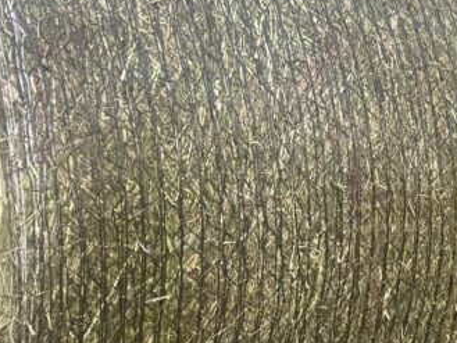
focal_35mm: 81
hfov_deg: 24.1
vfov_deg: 18.2
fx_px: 1070
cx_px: 225
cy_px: 235
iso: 125
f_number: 1.8
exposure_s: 1/60
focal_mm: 4.25
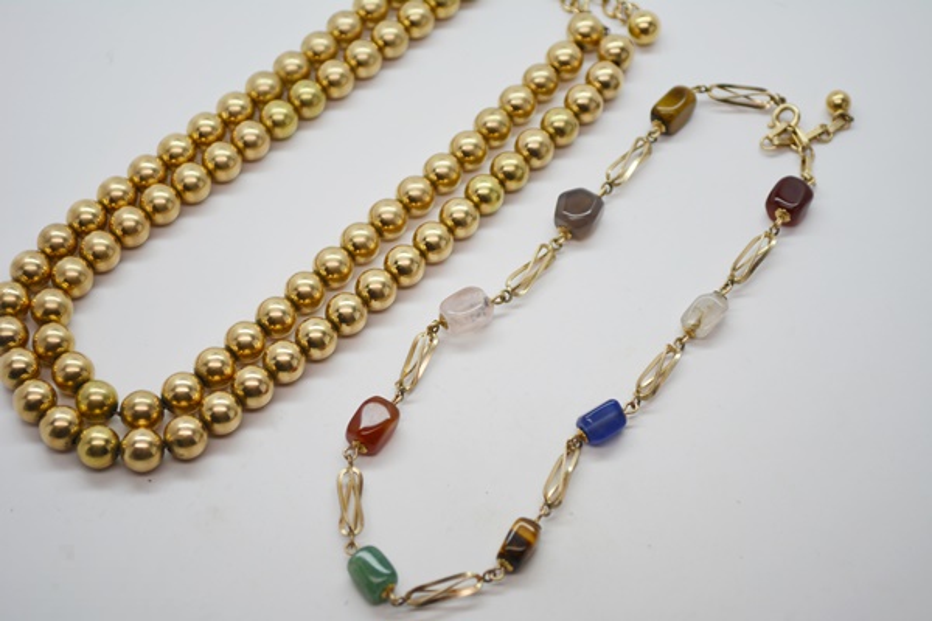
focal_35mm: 82
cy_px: 310
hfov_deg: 24.6
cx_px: 466
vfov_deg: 16.6
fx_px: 2136
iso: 200
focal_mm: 55
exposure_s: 1/125
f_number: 5.6
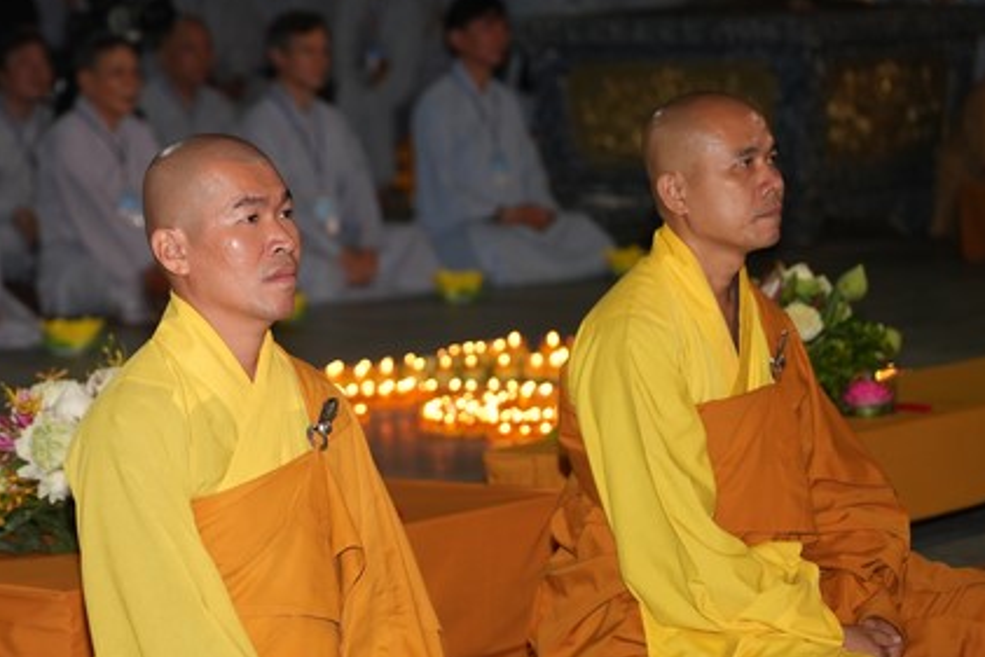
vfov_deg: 8.5
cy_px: 452
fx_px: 4434
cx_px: 269
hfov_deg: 12.6
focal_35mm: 162
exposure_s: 1/80
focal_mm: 105
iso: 640
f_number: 4
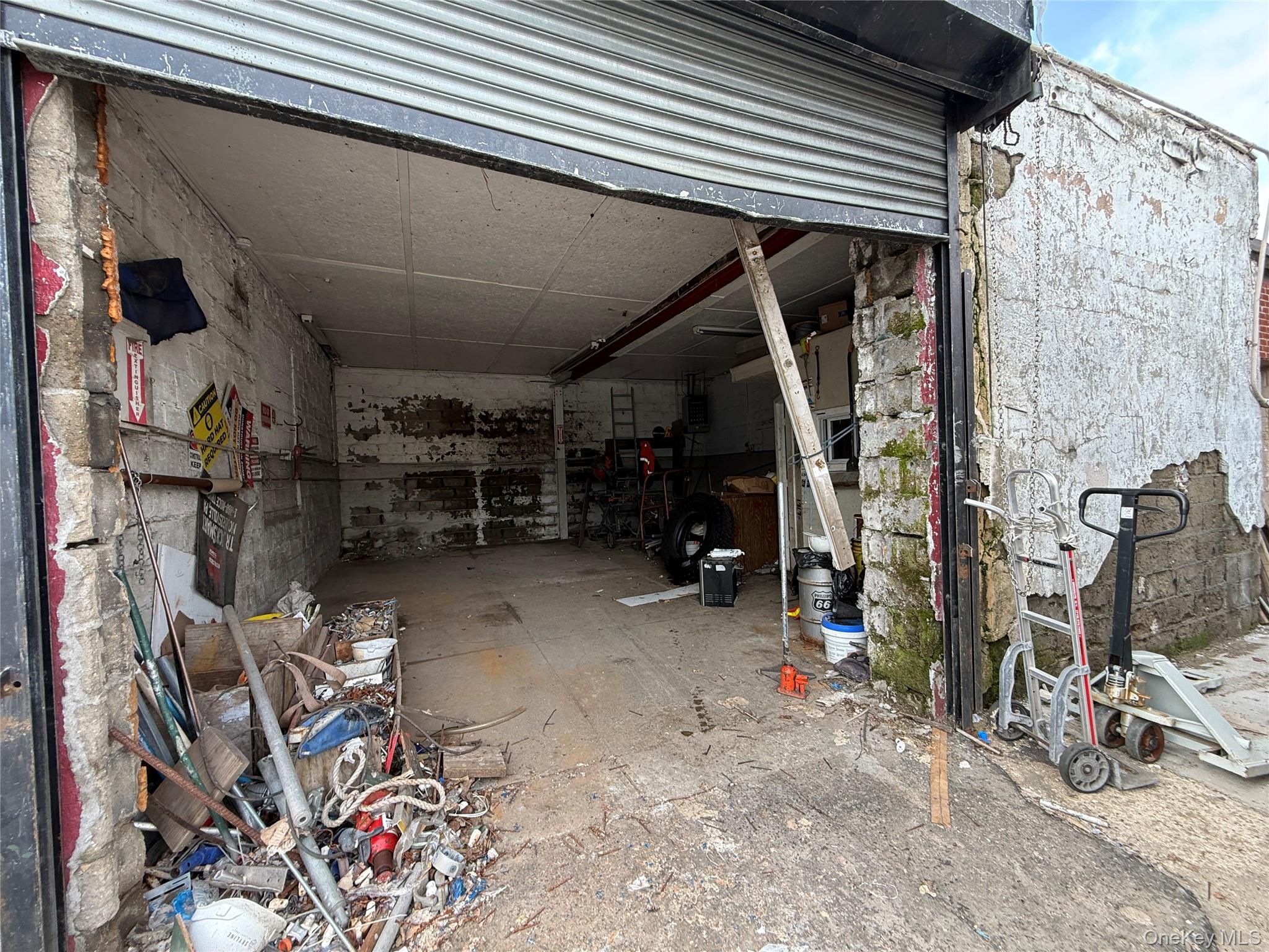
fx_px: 513
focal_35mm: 14
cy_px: 476
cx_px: 634
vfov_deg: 85.7
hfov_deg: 102.1
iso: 80
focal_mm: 2.22
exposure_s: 1/99
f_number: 2.2
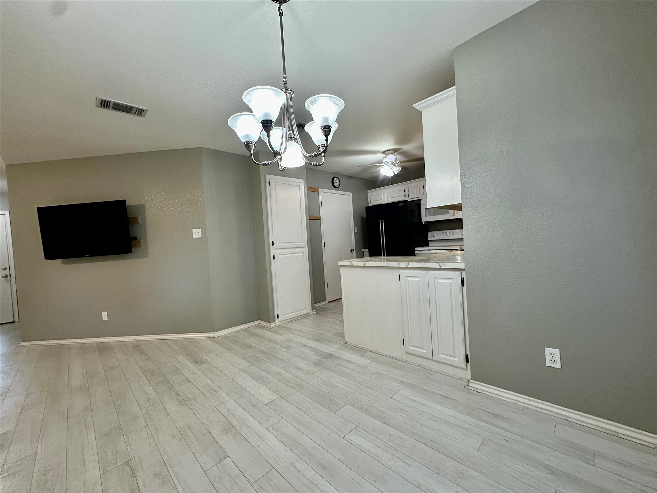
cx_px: 328
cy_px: 246
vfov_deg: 85.7
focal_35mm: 14
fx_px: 266
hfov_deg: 102.1
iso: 250
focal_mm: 2.22
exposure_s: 1/120
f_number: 2.2
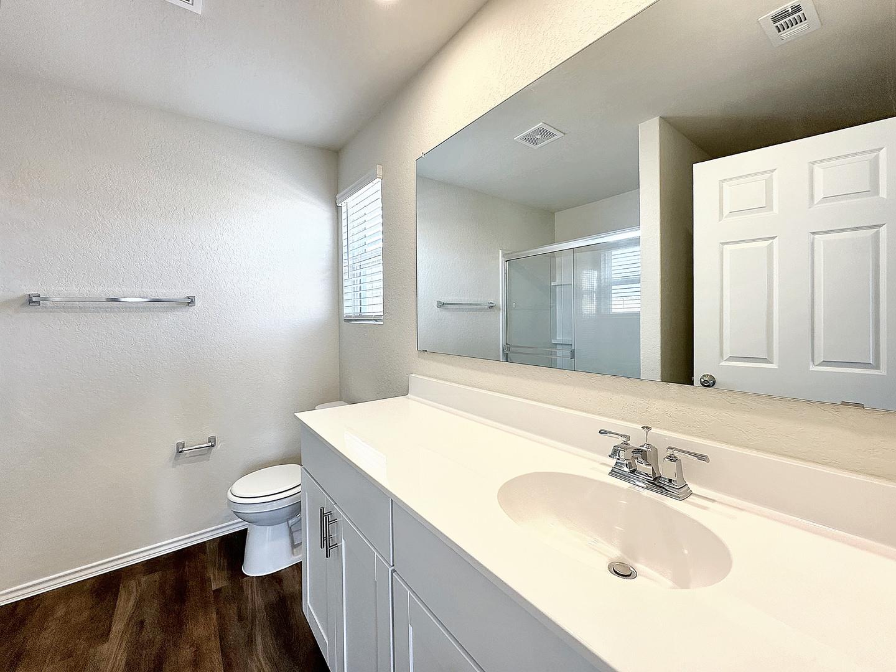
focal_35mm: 14
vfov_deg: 85.7
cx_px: 448
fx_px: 362
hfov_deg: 102.1
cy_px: 336
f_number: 2.2
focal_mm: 2.2
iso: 64
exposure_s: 1/120
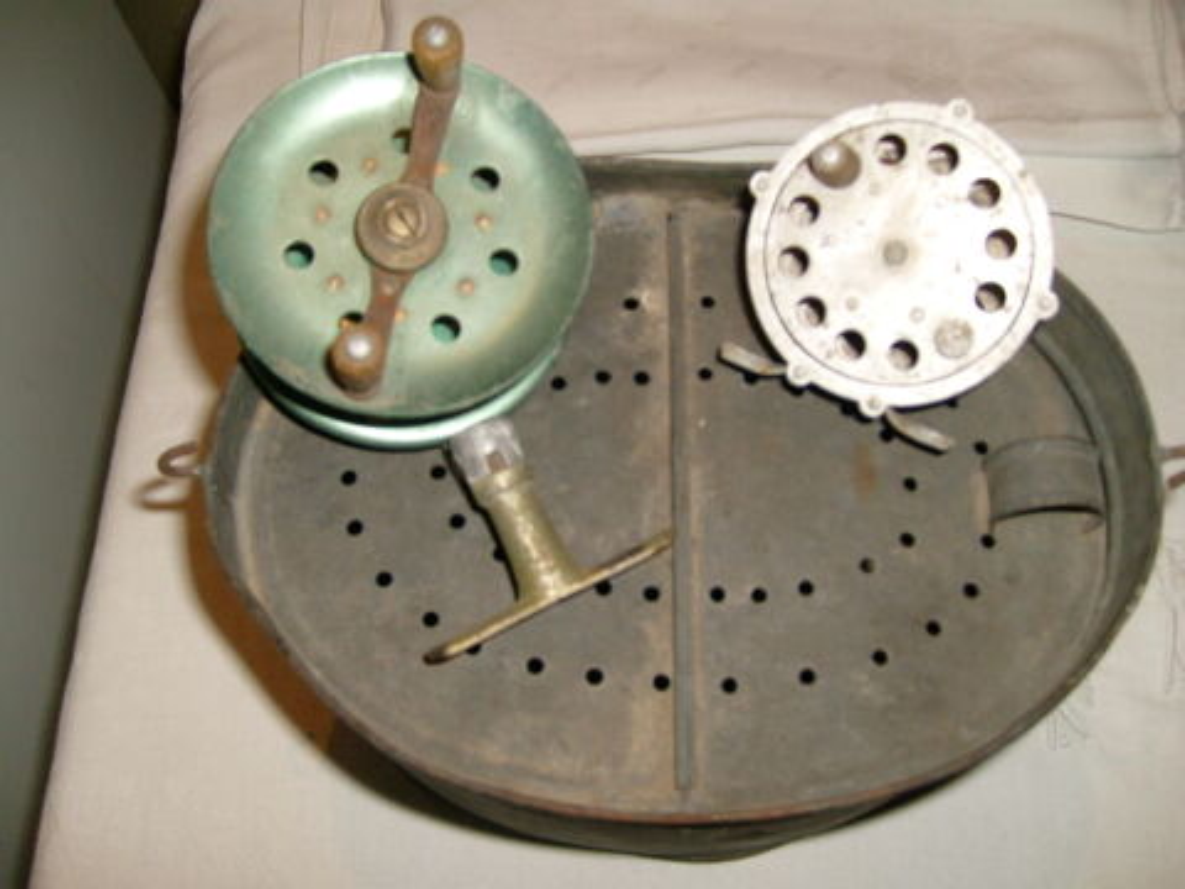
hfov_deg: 52.6
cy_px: 444
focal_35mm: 35
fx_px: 1198
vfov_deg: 40.7
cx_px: 592
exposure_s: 1/45
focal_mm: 5.8
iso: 100
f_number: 2.8
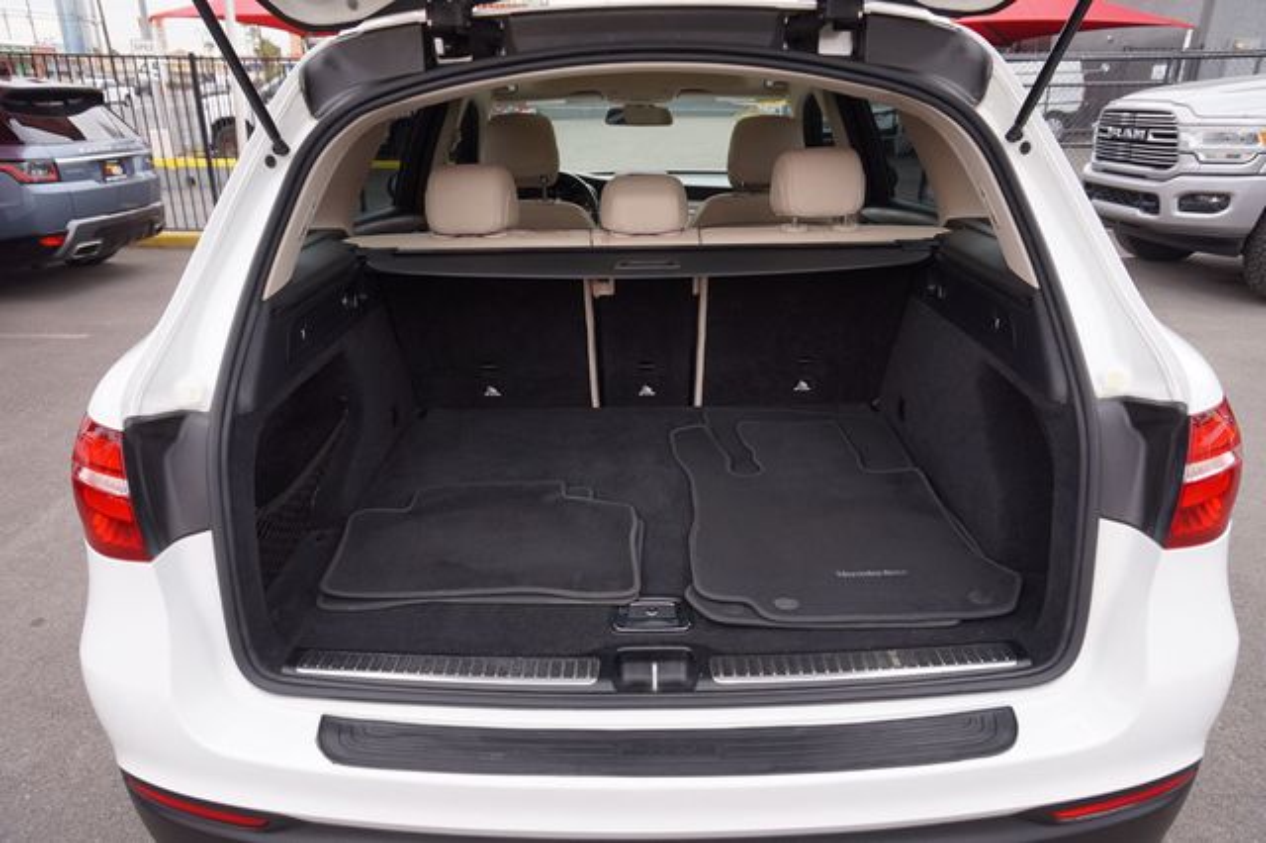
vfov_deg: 53.1
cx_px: 633
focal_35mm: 24
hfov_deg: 73.8
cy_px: 422
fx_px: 844
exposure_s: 1/80
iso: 100
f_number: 5.6
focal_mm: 16
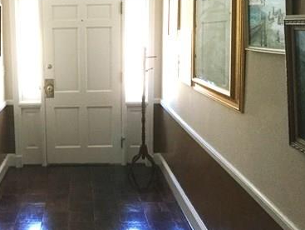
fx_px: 476
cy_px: 108
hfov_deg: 34.7
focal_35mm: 54
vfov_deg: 27.1
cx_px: 75
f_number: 2.4
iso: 160
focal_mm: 3.3
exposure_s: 1/30
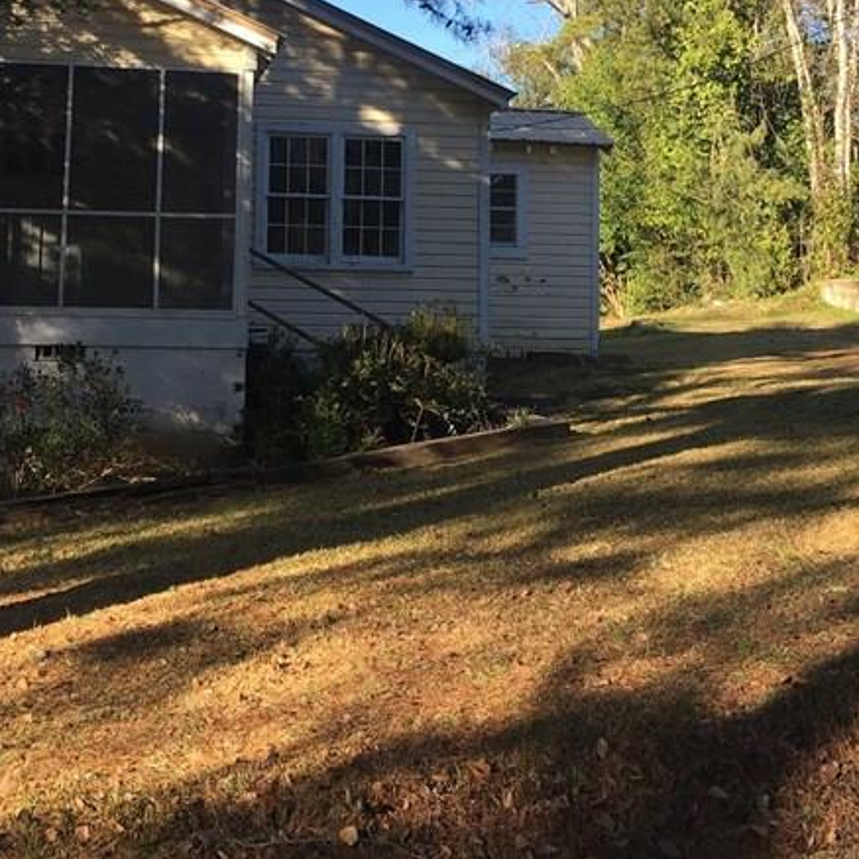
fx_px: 1685
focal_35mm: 60
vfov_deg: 28.1
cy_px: 200
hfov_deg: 28.6
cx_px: 392
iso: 25
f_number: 2.2
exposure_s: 1/437
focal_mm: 4.15
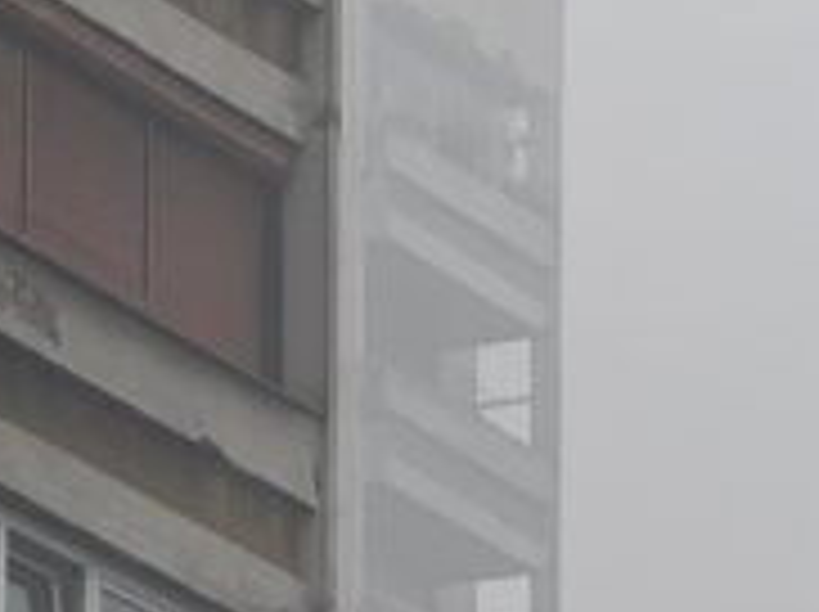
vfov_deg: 2.9
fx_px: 11980
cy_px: 950
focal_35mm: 507
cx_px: 1512
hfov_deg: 3.9
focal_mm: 15.66
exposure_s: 1/99
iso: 50
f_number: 2.8
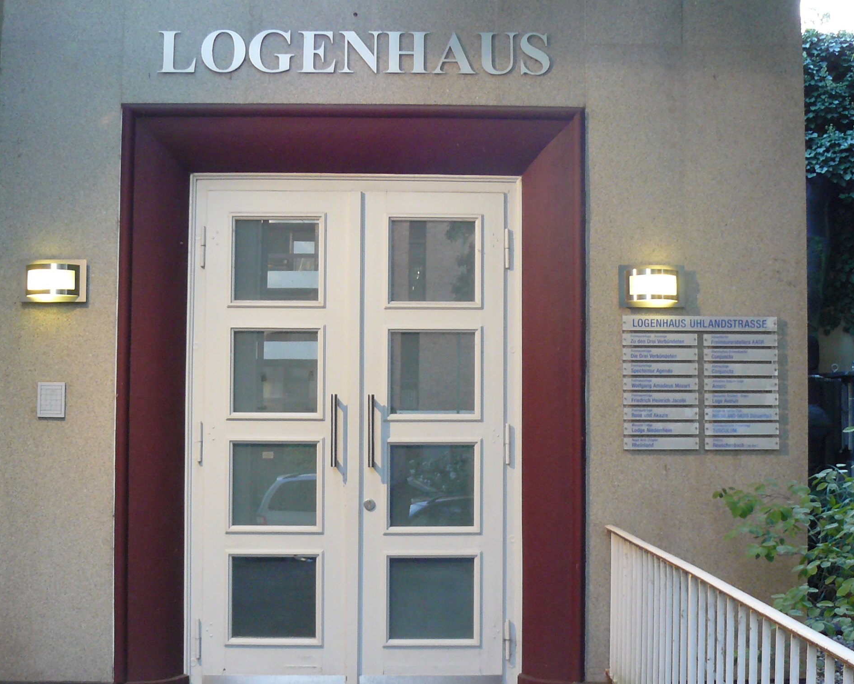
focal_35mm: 51
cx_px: 456
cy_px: 342
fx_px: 1289
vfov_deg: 29.7
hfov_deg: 36.6
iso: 200
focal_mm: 6
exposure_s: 1/15
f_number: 3.2
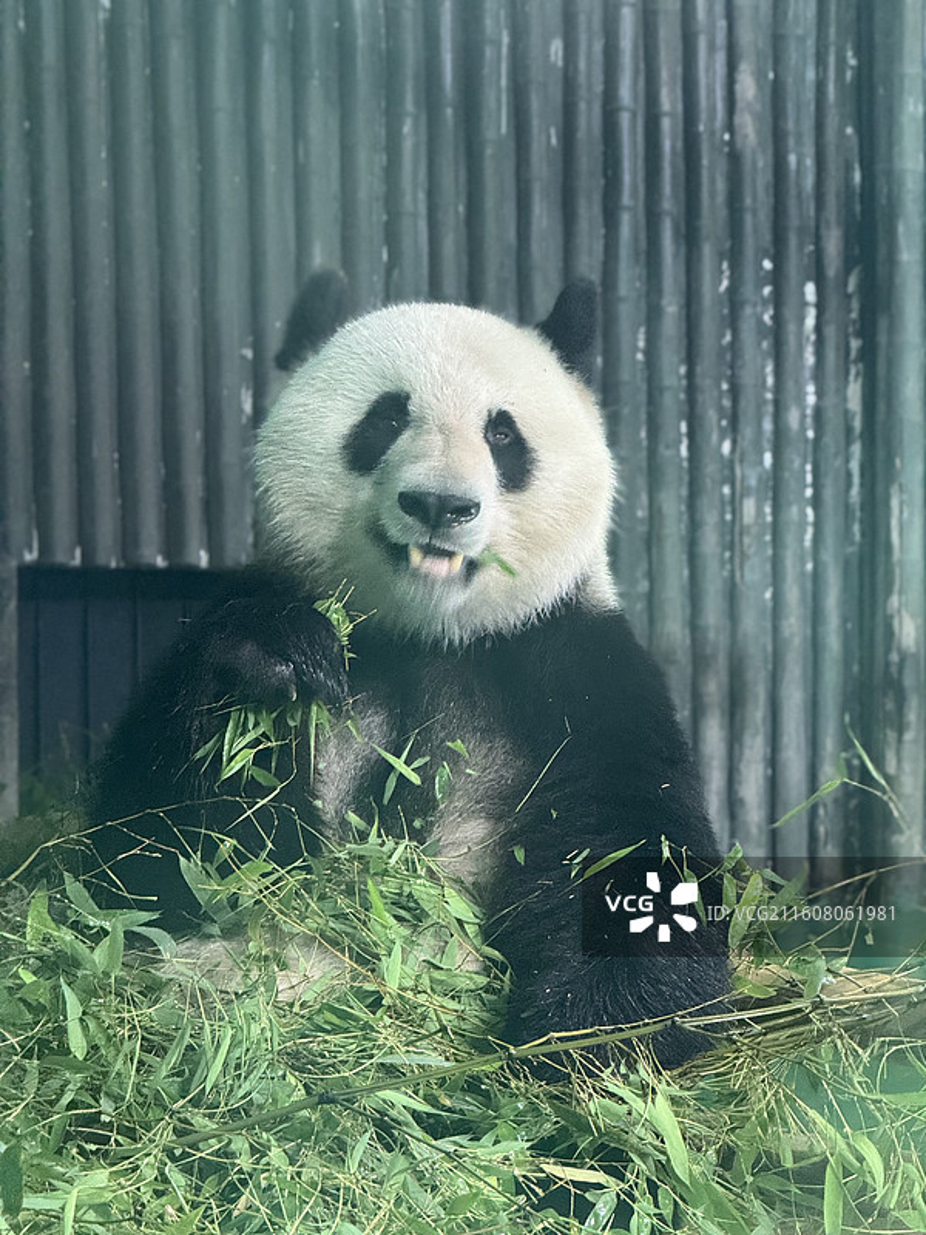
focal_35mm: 120
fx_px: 4280
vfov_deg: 16.4
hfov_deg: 12.3
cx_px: 463
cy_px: 618
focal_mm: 15.66
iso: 500
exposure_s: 1/33
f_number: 2.8
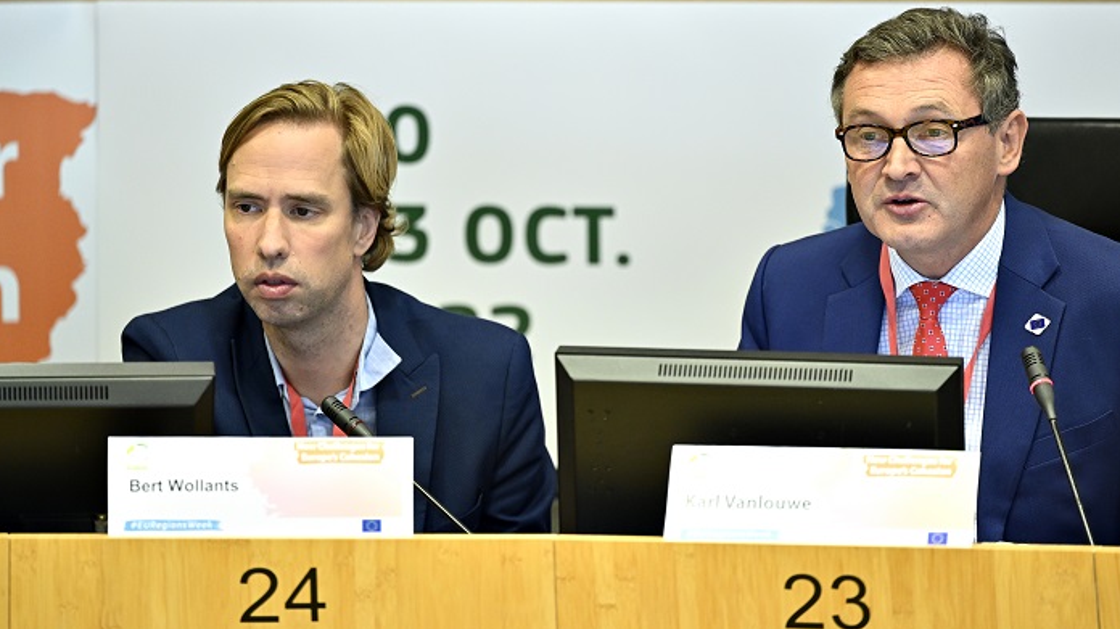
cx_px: 607
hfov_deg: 8.0
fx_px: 8046
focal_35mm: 271
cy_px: 310
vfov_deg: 4.5
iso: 2000
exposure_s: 1/250
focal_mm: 200
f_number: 2.8
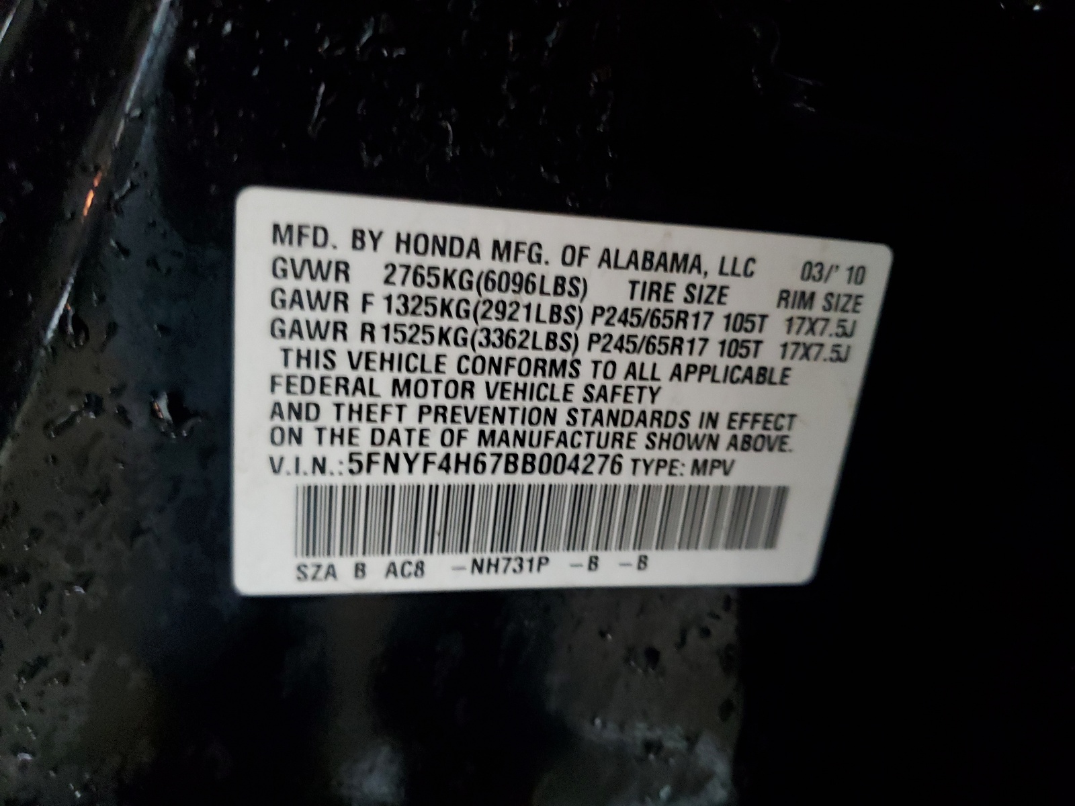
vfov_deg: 53.1
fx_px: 807
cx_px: 538
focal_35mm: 26
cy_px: 403
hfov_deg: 67.3
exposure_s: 1/15
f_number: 1.5
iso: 319
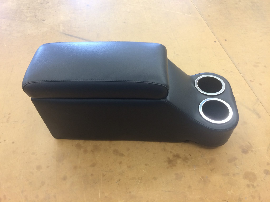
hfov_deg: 61.7
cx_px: 135
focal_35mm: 29
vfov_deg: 48.2
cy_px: 101
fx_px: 226
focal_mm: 4.15
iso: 80
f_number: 2.2
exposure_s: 1/30
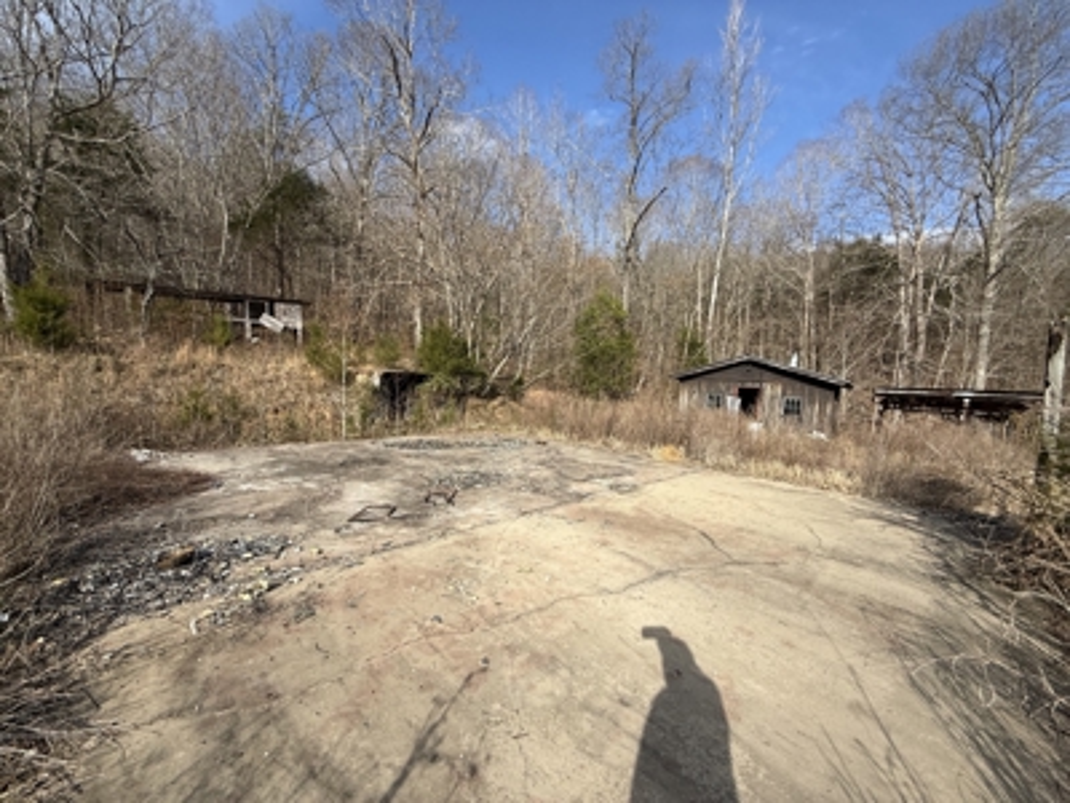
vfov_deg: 85.7
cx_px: 535
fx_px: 433
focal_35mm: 14
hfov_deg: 102.1
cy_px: 402
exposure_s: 1/1572
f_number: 2.2
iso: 50
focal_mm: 2.22
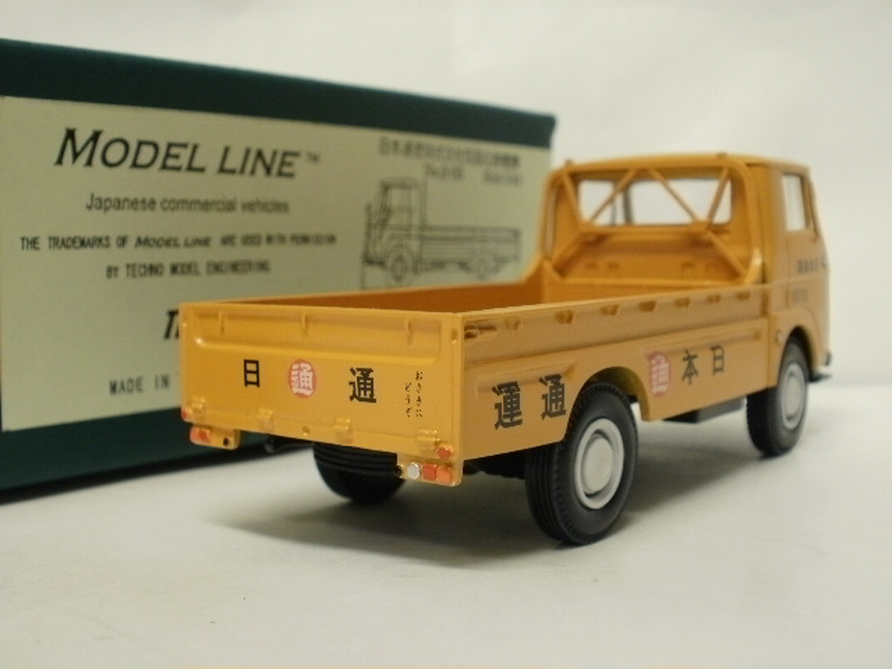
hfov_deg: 42.9
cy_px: 334
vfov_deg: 32.9
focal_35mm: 44
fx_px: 1134
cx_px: 446
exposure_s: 1/8
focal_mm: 7.7
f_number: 4
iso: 125
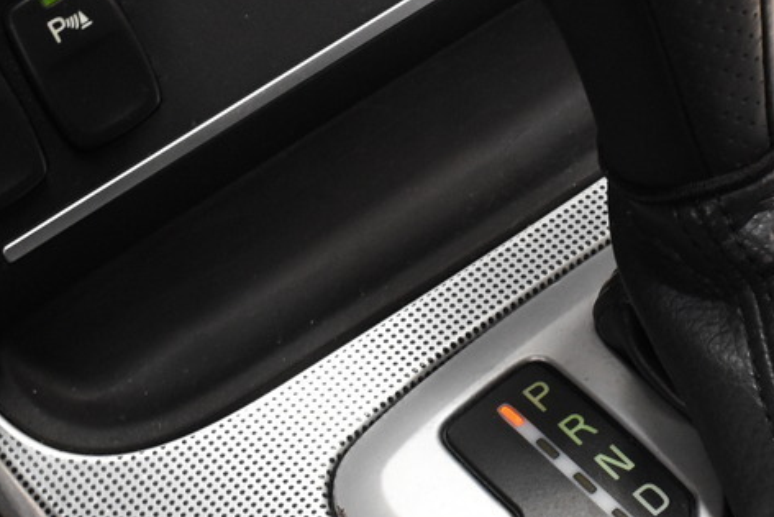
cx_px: 769
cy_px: 272
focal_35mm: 129
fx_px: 2768
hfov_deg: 15.6
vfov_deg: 10.7
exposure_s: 1/20
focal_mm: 25
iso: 1600
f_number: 5
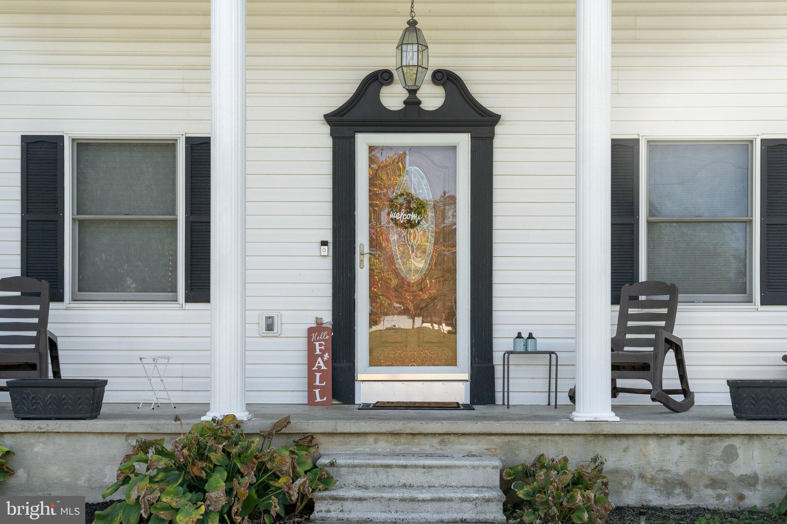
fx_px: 1005
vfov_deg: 29.2
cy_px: 262
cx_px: 394
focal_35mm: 46
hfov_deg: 42.7
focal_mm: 46
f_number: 8
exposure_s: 1/500
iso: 640
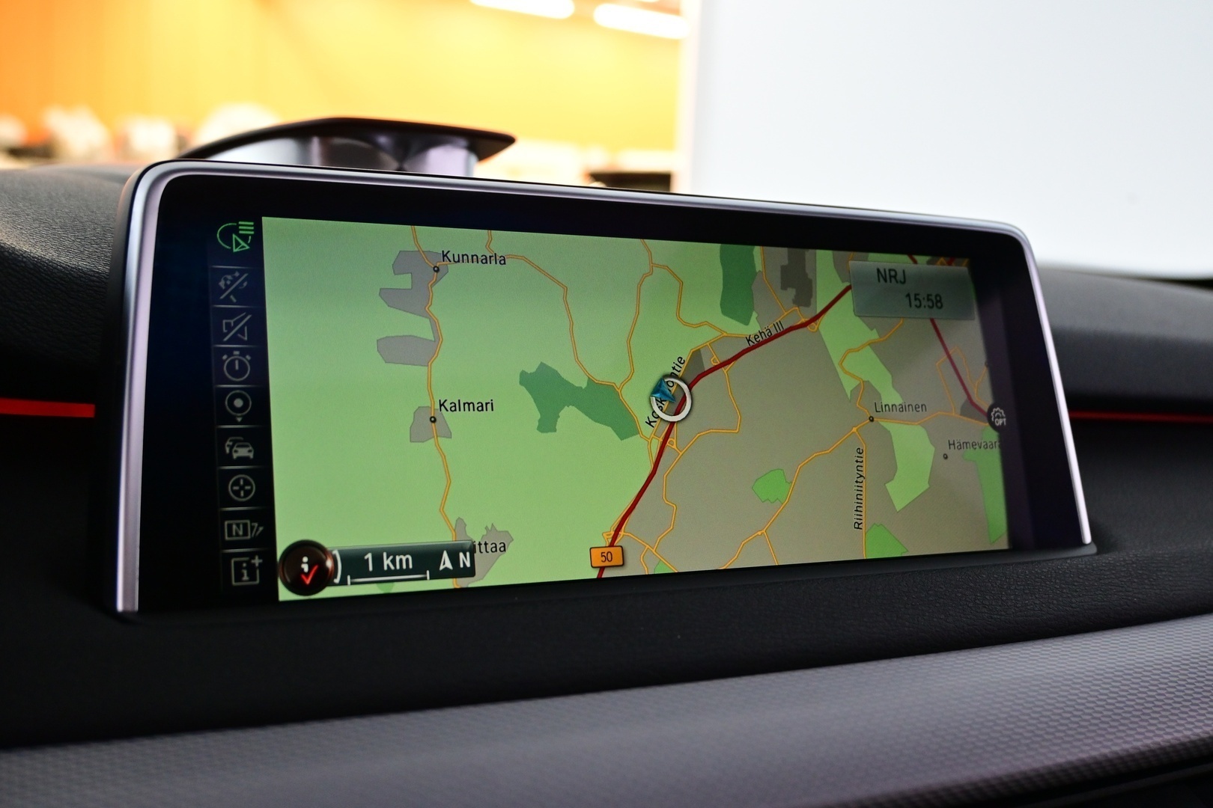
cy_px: 404
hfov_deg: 52.2
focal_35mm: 37
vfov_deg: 36.2
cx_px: 606
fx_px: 1238
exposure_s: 1/40
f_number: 4.2
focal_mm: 24.5
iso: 1250
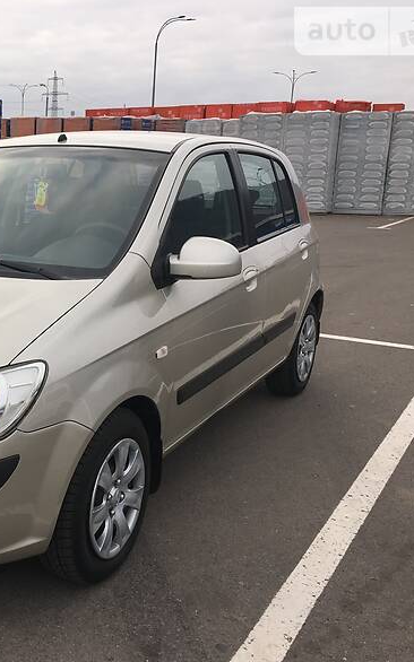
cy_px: 332
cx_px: 21
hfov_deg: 29.0
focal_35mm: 42
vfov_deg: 47.2
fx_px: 759
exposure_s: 1/458
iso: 25
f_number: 2.2
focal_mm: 4.2
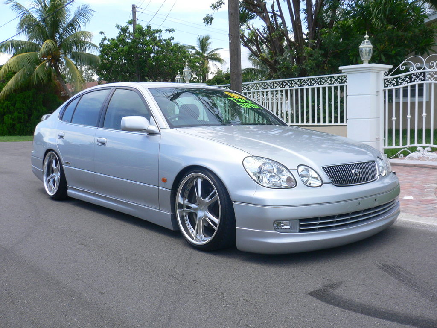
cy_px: 164
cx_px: 218
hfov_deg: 52.6
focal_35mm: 35
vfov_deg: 40.7
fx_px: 442
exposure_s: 1/125
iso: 80
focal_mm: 5.8
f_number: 5.6
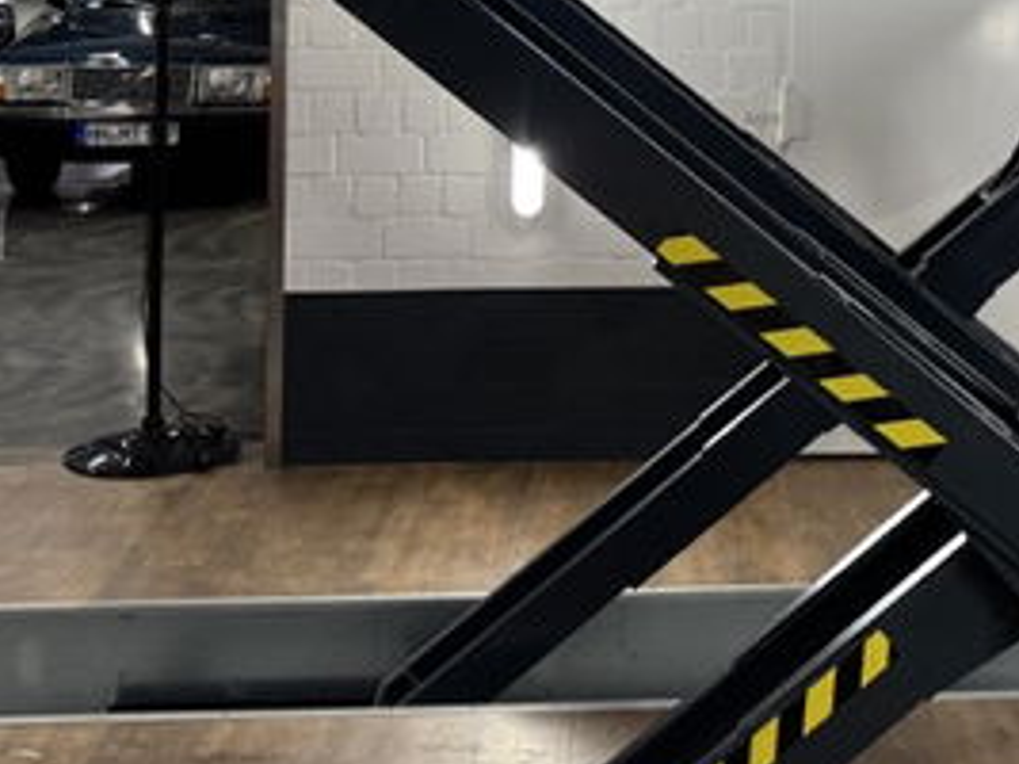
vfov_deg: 20.4
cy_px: -46
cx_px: 851
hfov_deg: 27.5
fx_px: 2030
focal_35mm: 69
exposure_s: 1/100
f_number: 1.78
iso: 125
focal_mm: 6.76
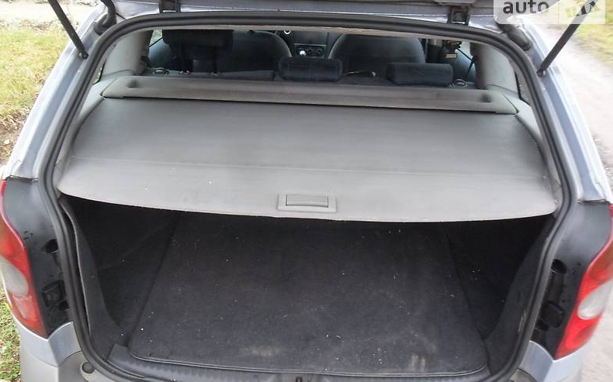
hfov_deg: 64.7
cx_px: 306
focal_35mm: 29
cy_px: 214
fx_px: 484
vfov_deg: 43.0
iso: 200
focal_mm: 4.9
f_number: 3.5
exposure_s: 1/45
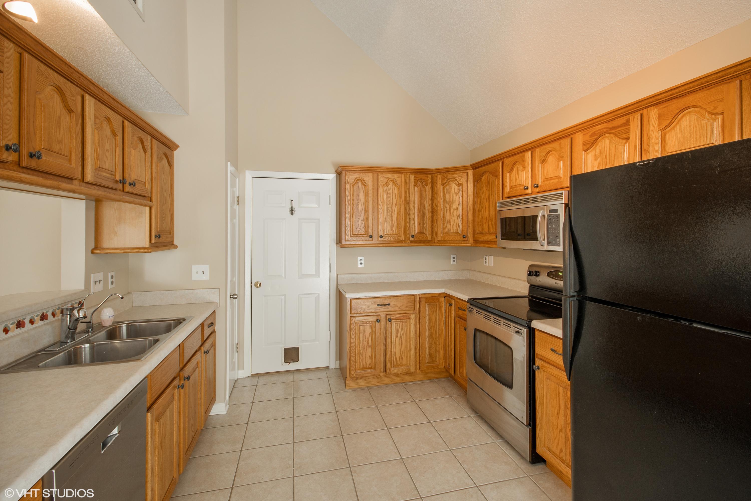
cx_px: 376
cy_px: 250
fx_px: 313
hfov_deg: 100.4
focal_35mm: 15
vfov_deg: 77.3
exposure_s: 1/1.25
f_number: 8
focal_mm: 10
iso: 100
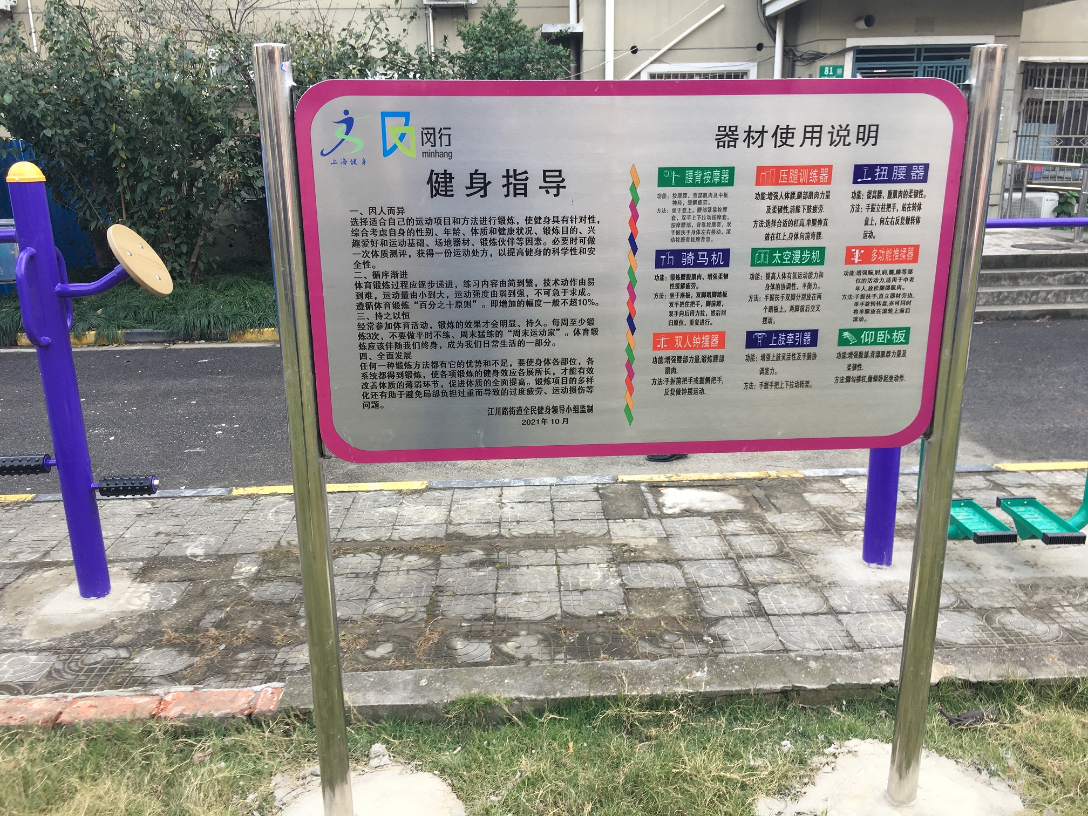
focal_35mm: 29
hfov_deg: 61.7
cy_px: 408
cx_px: 544
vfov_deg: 48.2
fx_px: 911
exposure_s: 1/148
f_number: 2.2
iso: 25
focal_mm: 4.15
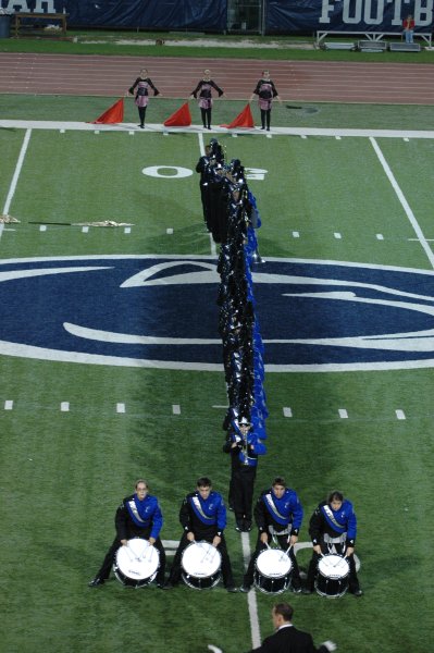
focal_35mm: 165
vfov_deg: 12.5
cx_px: 217
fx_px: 2989
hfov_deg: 8.3
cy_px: 326
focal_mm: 110
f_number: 2.8
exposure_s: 1/60
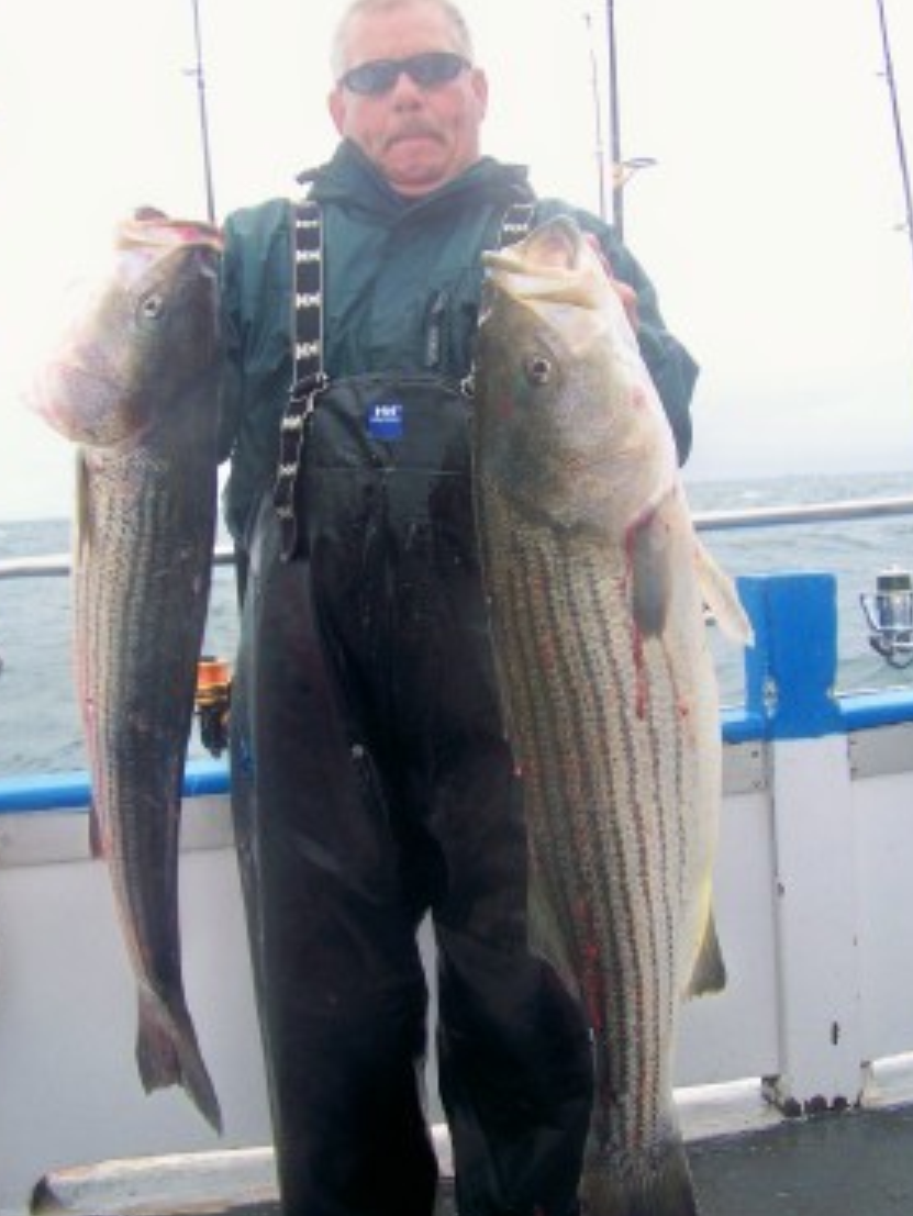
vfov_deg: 47.8
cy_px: 656
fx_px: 1371
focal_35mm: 39
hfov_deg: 36.8
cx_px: 448
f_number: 2.8
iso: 64
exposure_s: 1/400
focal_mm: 5.85
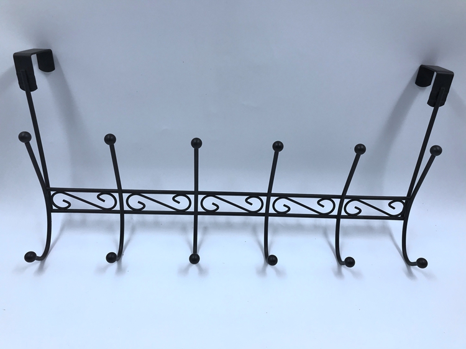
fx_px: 377
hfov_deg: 63.5
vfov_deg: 49.7
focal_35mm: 28
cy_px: 174
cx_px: 233
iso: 20
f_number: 1.8
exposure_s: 1/231
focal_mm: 3.99
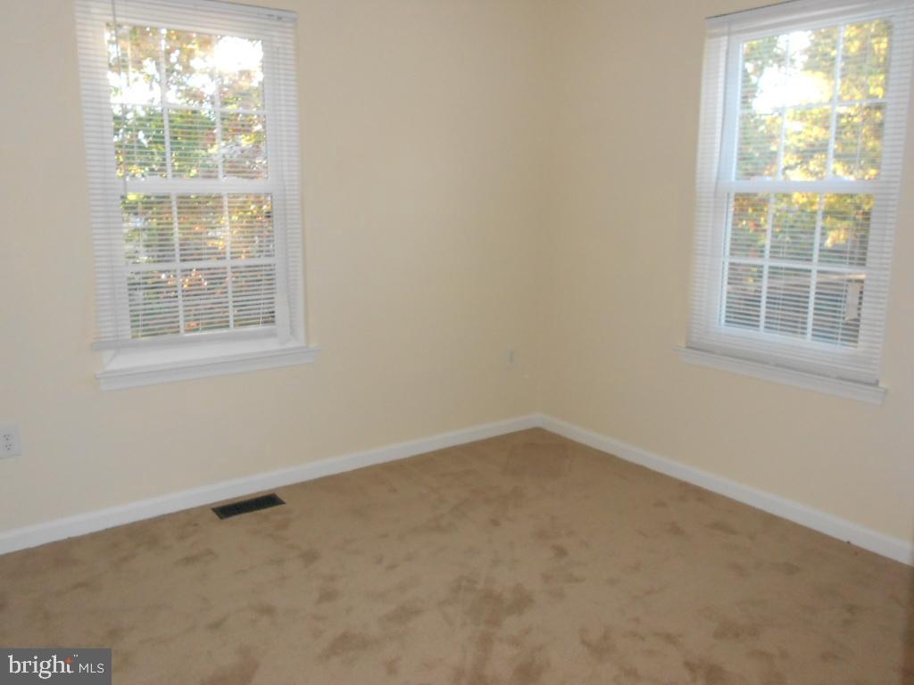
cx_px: 457
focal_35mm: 29
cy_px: 342
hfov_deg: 61.7
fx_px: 766
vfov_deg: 48.2
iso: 250
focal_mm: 5.1
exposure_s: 1/25
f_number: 3.4
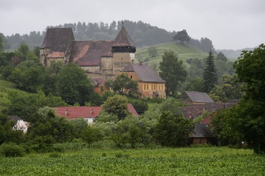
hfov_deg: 12.5
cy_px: 88
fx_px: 1214
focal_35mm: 165
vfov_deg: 8.3
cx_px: 132
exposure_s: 1/250
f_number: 7.1
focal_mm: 165
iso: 1600
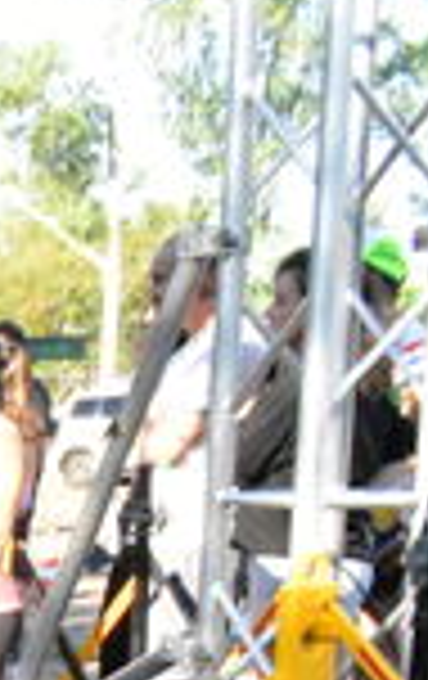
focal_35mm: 109
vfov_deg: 18.0
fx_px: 2025
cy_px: 833
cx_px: -752
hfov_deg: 9.9
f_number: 22
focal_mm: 18
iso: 3200
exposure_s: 1/200
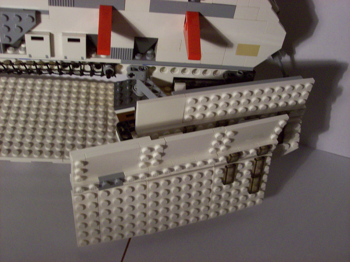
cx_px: 175
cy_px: 131
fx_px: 455
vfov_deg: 32.2
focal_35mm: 45
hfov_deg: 42.1
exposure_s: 1/33.8
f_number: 3
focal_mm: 7.6
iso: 160
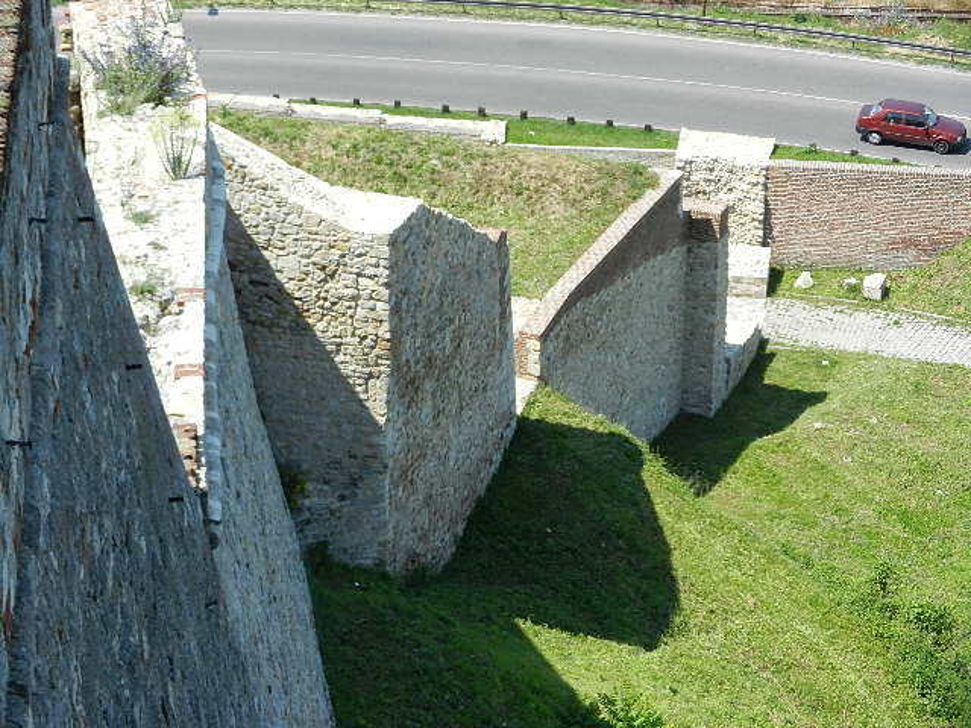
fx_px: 2553
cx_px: 486
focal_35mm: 91
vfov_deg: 16.2
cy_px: 364
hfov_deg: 21.5
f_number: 4.9
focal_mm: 16.3
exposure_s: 1/500
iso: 160
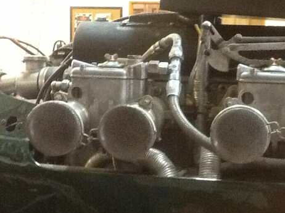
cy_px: 84
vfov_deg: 24.0
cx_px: 178
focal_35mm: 61
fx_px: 502
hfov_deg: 31.6
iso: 320
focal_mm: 2.03
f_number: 2.4
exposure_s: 1/25
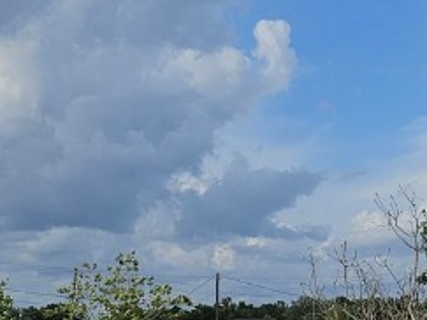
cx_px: 127
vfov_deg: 14.2
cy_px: 487
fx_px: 1196
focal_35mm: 97
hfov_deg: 20.1
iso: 25
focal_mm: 5.4
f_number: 1.8
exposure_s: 1/2835
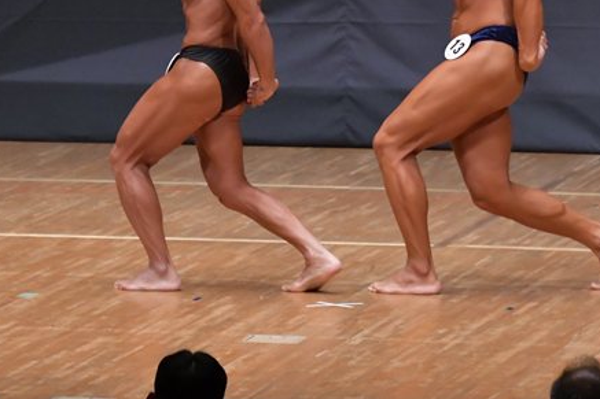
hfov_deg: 4.6
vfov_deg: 3.0
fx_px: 7530
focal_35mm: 452
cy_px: 63
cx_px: 120
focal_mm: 170
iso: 6400
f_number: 5.6
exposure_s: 1/400
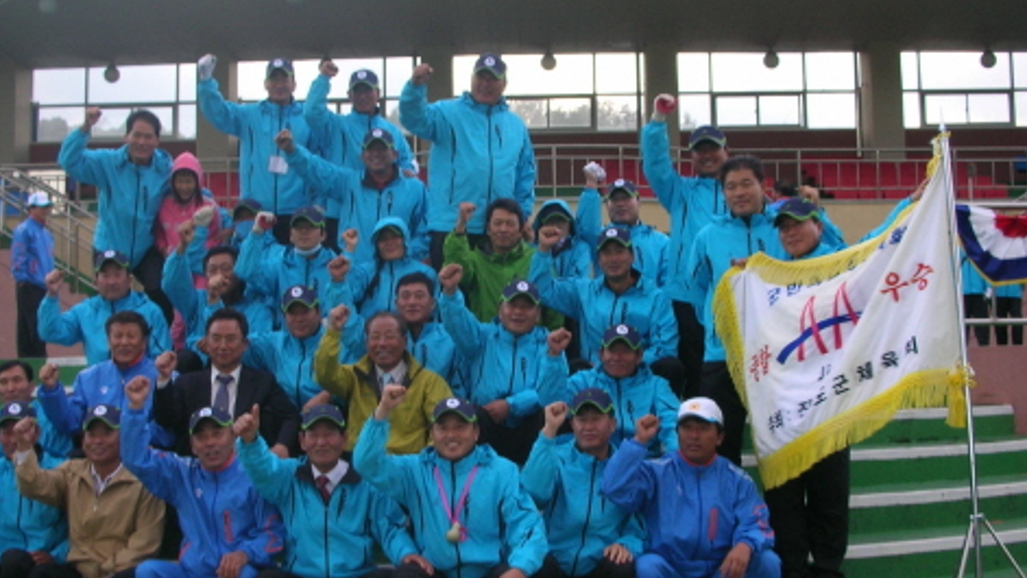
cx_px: 458
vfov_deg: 23.5
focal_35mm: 51
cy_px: 297
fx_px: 1389
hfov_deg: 40.5
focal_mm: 5.8
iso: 50
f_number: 3
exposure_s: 1/32.5
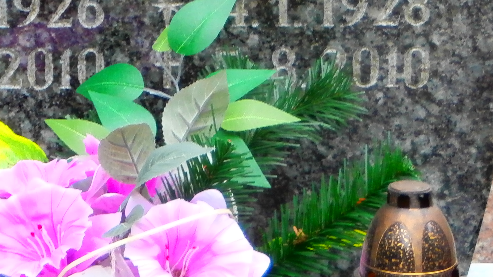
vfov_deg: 4.4
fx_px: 3647
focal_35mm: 279
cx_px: 48
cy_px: 48
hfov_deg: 7.7
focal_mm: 19.54
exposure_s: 1/125
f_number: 5.4
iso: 200
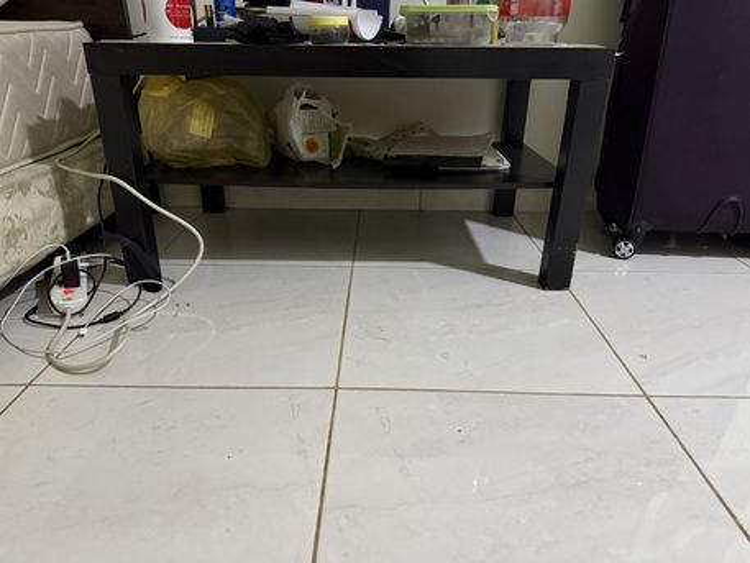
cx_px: 375
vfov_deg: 56.8
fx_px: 520
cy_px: 282
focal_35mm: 24
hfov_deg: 71.6
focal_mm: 6.76
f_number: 1.78
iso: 1000
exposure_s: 1/40
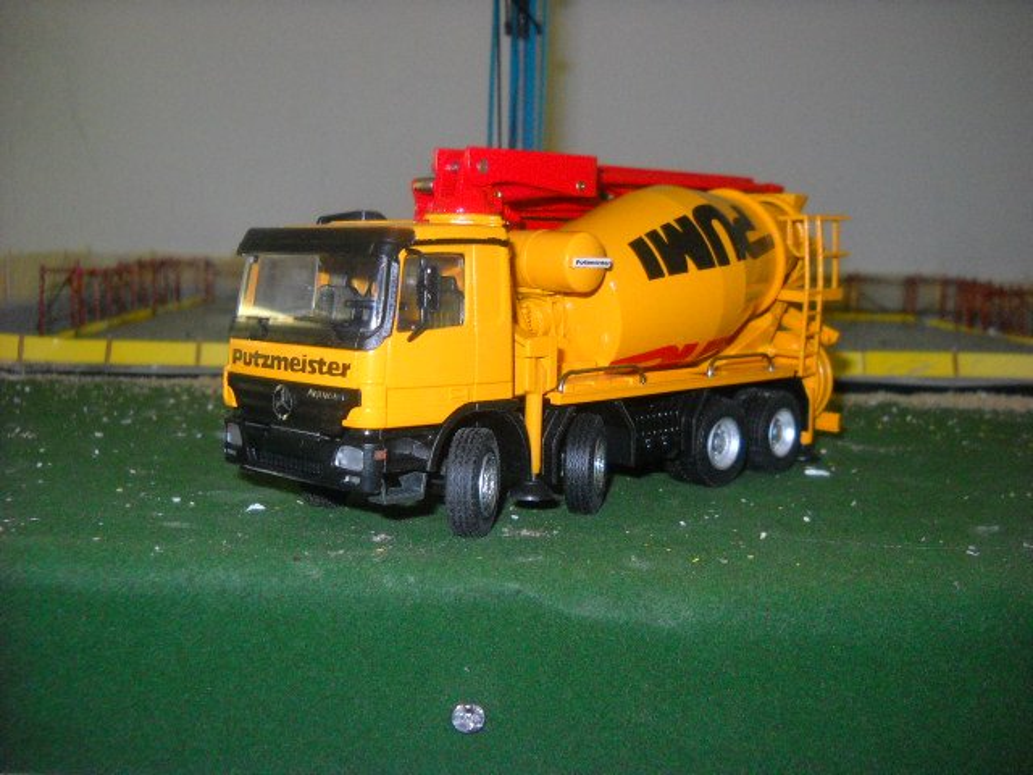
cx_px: 516
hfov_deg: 45.8
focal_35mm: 41
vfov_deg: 35.1
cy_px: 388
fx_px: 1224
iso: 565
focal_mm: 6.72
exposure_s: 1/30
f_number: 5.5
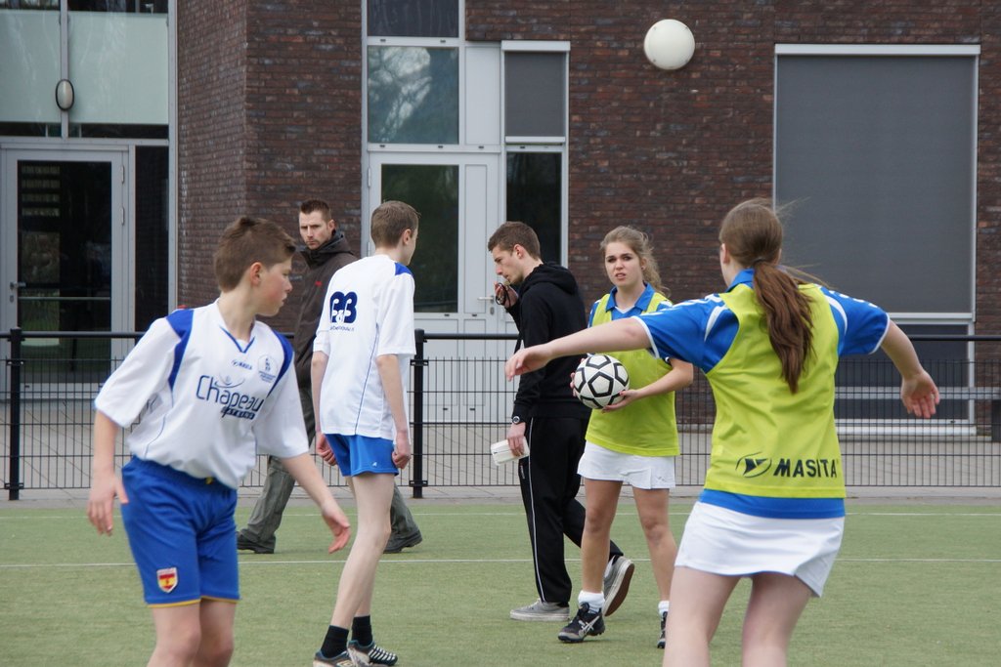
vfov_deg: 8.3
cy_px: 334
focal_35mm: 165
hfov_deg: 12.5
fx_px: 4588
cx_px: 500
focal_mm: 110
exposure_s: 1/800
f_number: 6.3
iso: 400
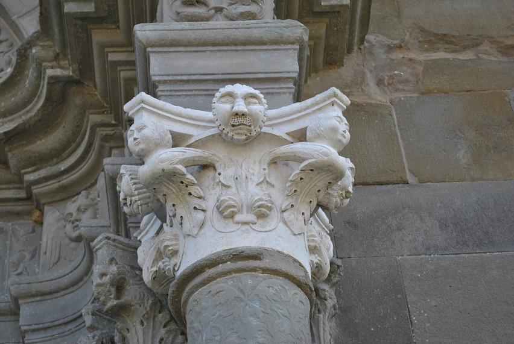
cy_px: 172
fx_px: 1180
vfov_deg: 16.6
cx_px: 257
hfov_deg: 24.6
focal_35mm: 82
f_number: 5.6
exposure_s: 1/125
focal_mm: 55
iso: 100
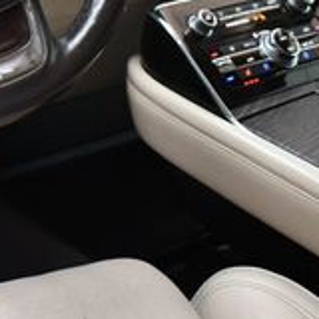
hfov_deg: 16.4
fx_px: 1063
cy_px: -26
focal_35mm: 102
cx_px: -54
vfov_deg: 16.6
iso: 800
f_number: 3.5
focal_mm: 20
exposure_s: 1/250
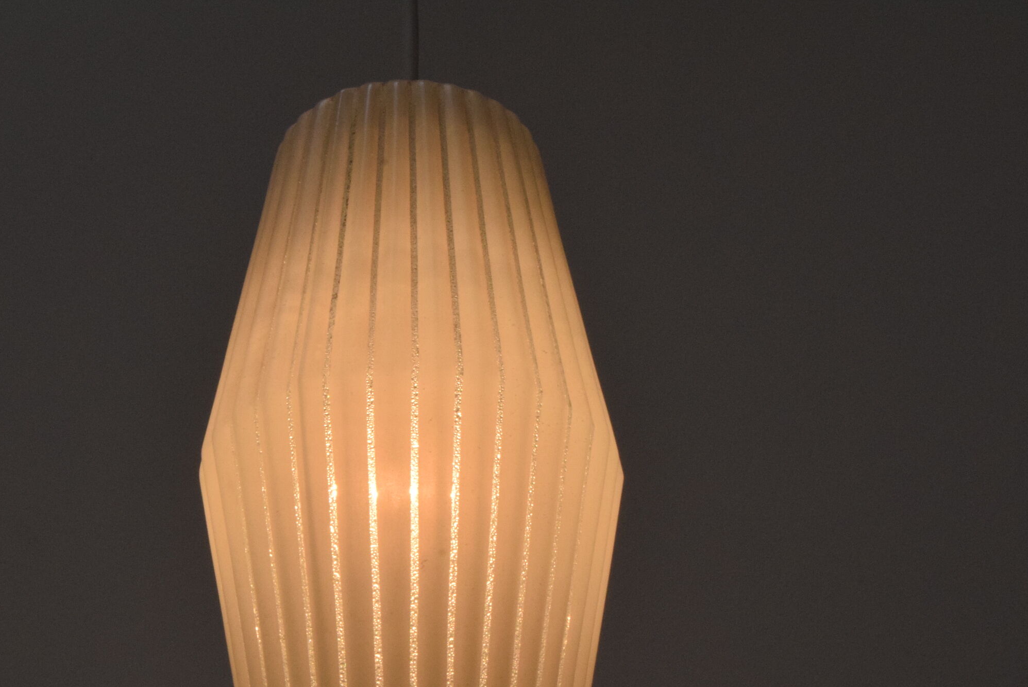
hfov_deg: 25.7
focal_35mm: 79
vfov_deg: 17.3
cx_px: 412
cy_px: 511
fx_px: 2250
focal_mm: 35
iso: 1600
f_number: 29
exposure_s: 1/100
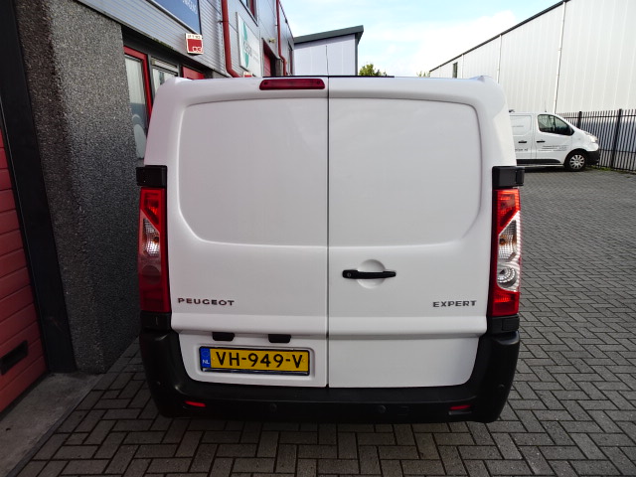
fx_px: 441
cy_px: 238
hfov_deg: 71.6
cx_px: 318
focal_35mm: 24
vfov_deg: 56.8
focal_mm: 4.25
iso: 80
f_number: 3.5
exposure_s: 1/250
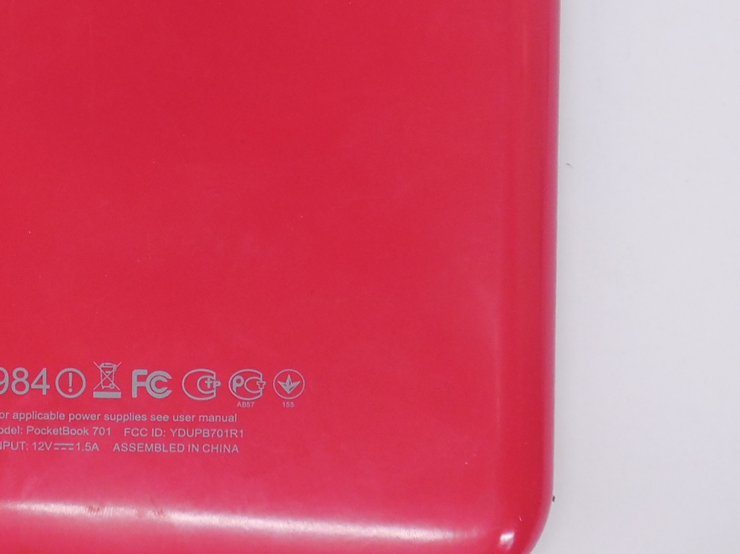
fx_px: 1346
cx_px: 168
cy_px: 5
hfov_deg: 30.1
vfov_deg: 22.4
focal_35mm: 63
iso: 140
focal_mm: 4.6
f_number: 3.5
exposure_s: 1/30
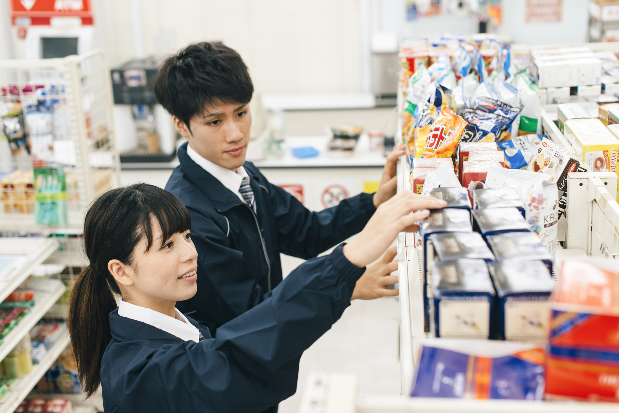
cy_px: 206
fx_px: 860
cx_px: 310
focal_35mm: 50
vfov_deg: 27.0
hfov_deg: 39.6
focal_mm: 50
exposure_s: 1/125
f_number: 3.5
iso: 160
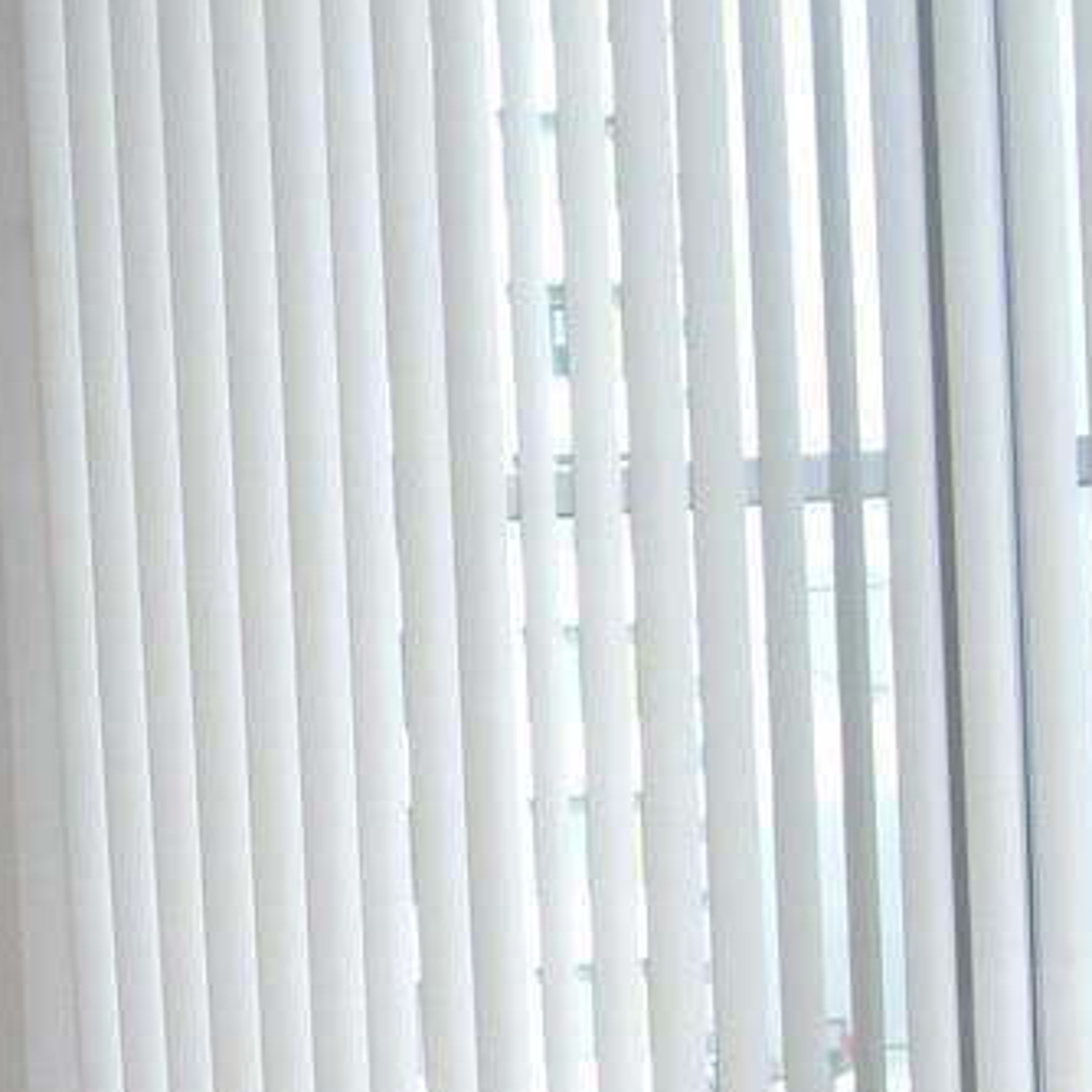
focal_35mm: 161
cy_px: 1324
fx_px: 5746
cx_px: 29
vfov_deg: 10.7
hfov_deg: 10.8
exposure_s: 1/125
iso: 100
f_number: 2.8
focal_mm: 7.9
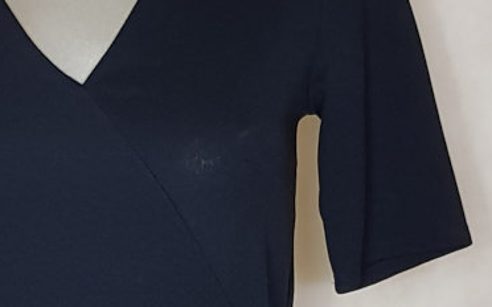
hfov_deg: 24.0
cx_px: 156
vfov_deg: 14.2
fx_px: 1152
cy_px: 460
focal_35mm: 86
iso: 200
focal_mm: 4.2
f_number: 1.7
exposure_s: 1/100
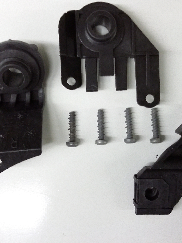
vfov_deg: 40.4
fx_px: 329
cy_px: 115
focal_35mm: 47
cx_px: 98
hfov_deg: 30.9
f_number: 2.4
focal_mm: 3.4
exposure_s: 1/15
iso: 320
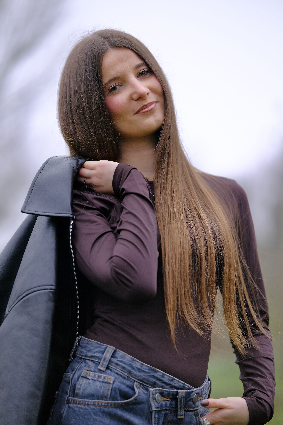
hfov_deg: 12.1
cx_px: 142
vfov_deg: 18.1
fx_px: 1332
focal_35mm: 113
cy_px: 212
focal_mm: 75
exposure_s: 1/3200
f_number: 1.2
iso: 250
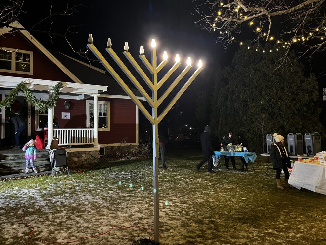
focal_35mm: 27
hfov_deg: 65.3
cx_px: 161
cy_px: 122
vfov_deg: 51.4
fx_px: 254
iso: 640
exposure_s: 1/30
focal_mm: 5.1
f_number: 1.6
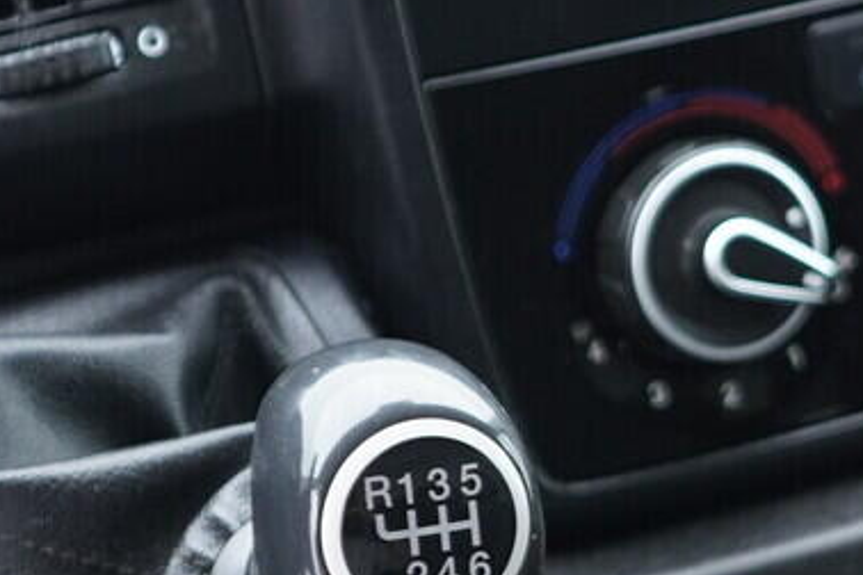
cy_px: 256
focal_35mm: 137
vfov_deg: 10.0
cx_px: 785
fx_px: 3284
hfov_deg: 14.8
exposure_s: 1/40
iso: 400
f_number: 2.8
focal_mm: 24
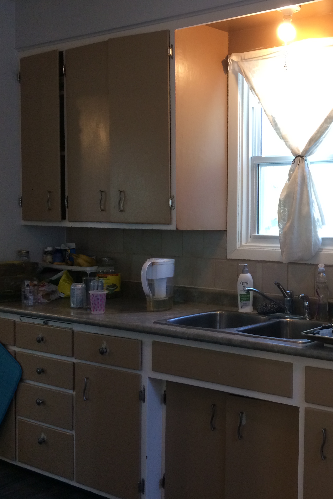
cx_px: 314
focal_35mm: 41
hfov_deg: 30.8
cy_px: 251
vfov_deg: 47.4
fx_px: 569
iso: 64
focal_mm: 4.15
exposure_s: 1/30
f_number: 2.2
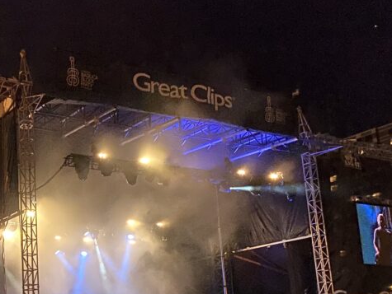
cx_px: 20
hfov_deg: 32.2
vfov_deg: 25.8
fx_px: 635
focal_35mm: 56
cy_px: 222
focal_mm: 4.25
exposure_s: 1/30
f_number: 1.8
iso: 2000
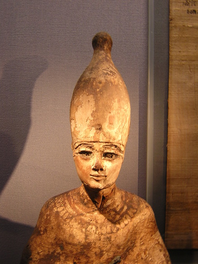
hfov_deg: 39.6
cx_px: 99
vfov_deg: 51.4
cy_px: 132
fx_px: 275
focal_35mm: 36
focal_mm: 4.7
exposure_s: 1/4
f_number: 2.6
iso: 100
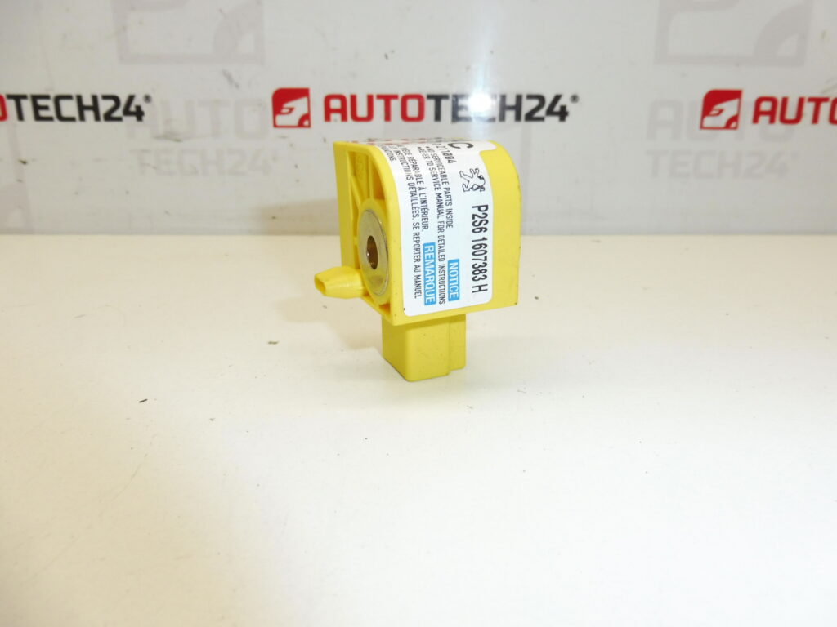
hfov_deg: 71.6
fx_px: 580
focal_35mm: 24
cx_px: 418
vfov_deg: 56.8
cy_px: 314
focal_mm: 4.3
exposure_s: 1/100
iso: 200
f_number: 4
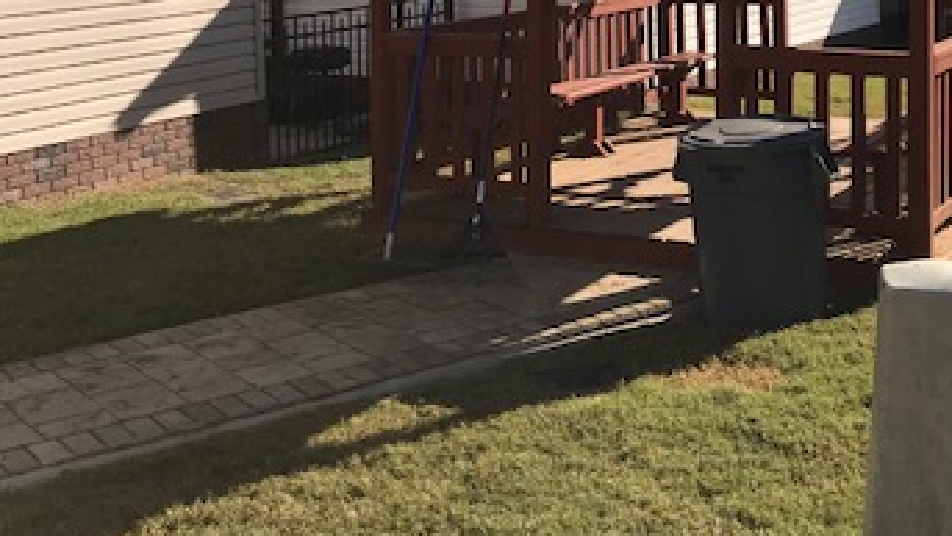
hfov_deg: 35.8
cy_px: -6
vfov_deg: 20.4
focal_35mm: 57
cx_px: 708
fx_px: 1439
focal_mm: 3.99
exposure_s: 1/3690
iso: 20
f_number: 1.8
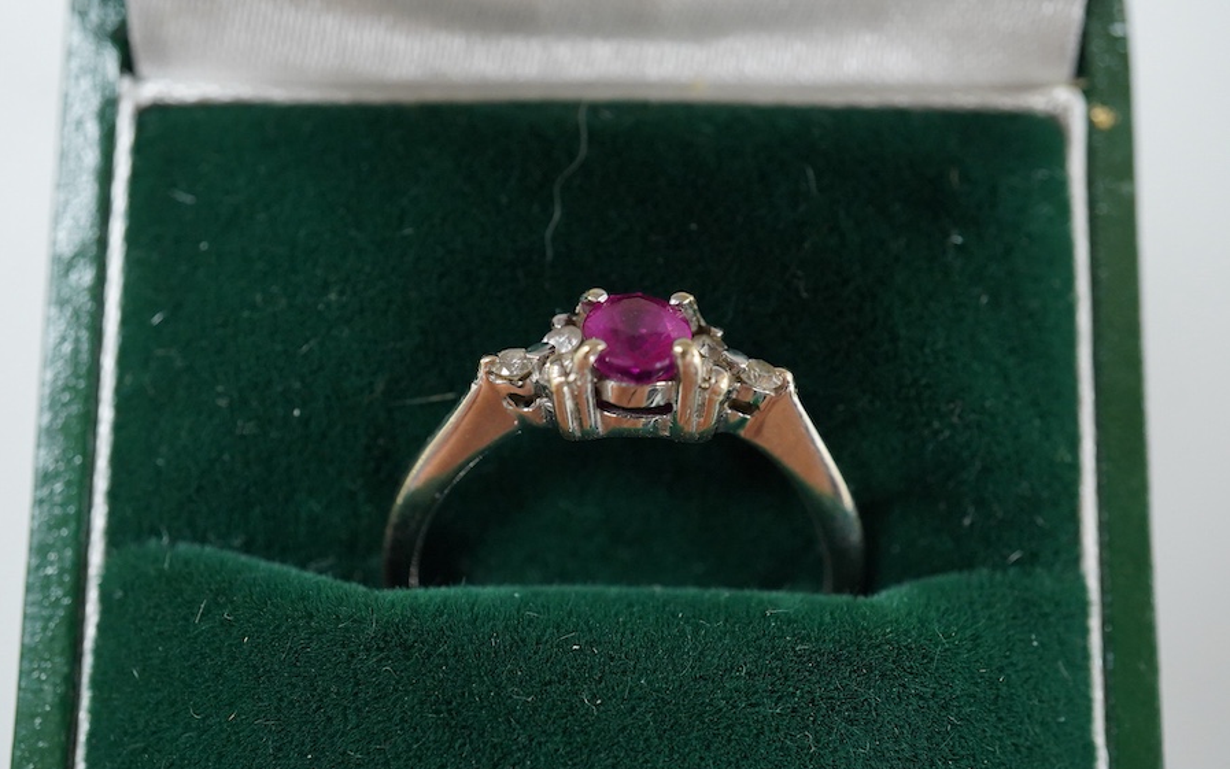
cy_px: 389
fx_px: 1542
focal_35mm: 46
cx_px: 614
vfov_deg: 28.0
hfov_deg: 43.5
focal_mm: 30
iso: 2500
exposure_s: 1/60
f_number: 10
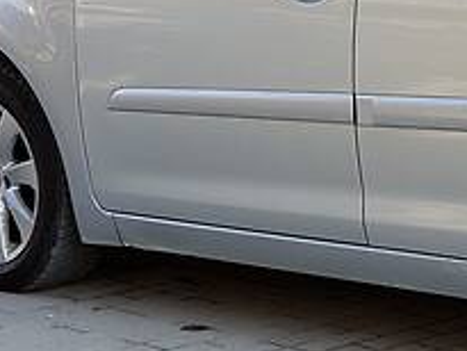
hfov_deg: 9.5
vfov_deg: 7.3
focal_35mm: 203
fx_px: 2740
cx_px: 708
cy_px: 16
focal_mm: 6
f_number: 2.4
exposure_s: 1/152
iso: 25
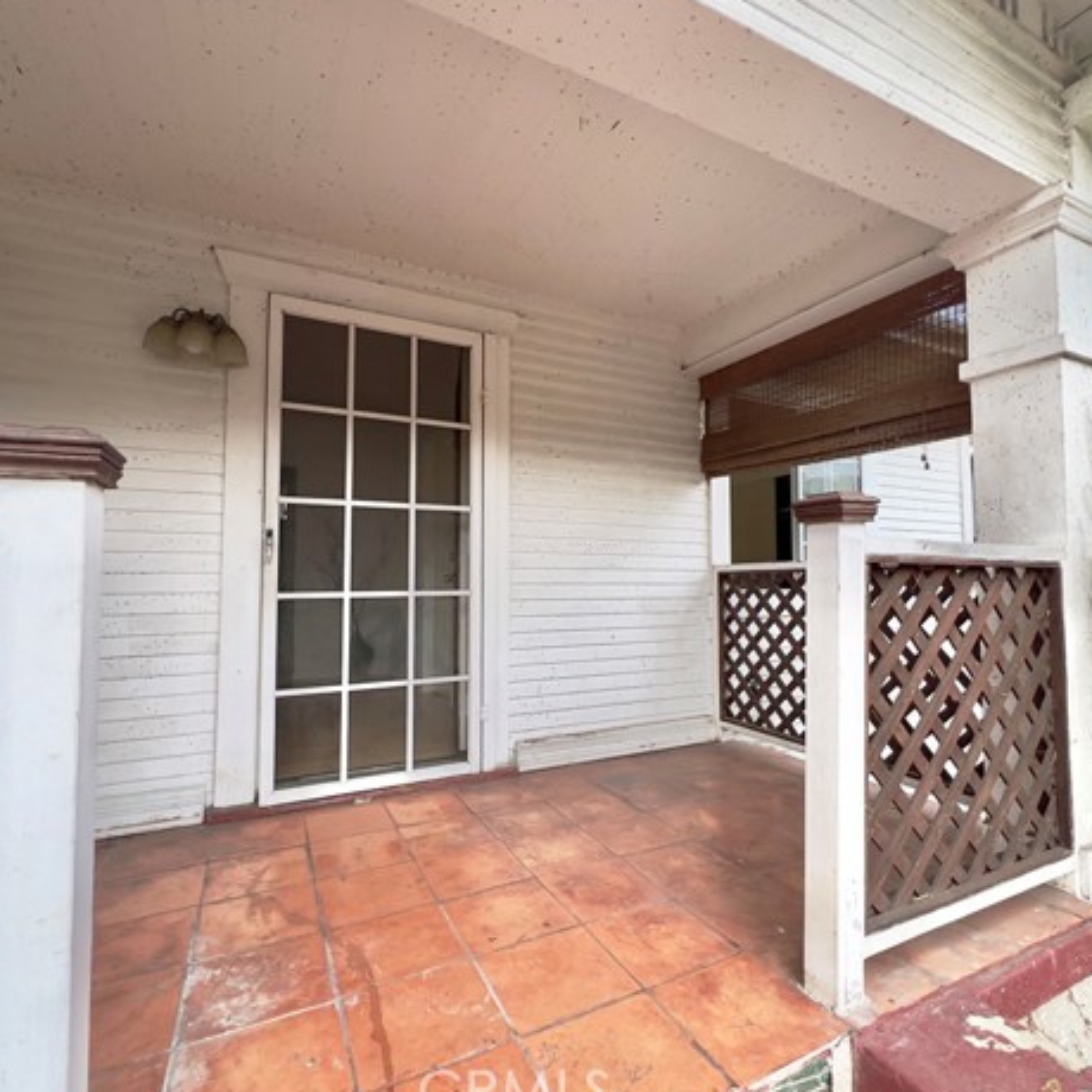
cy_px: 555
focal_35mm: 16
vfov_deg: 87.4
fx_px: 571
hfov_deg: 87.3
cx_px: 579
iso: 32
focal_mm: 1.57
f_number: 1.8
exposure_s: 1/564
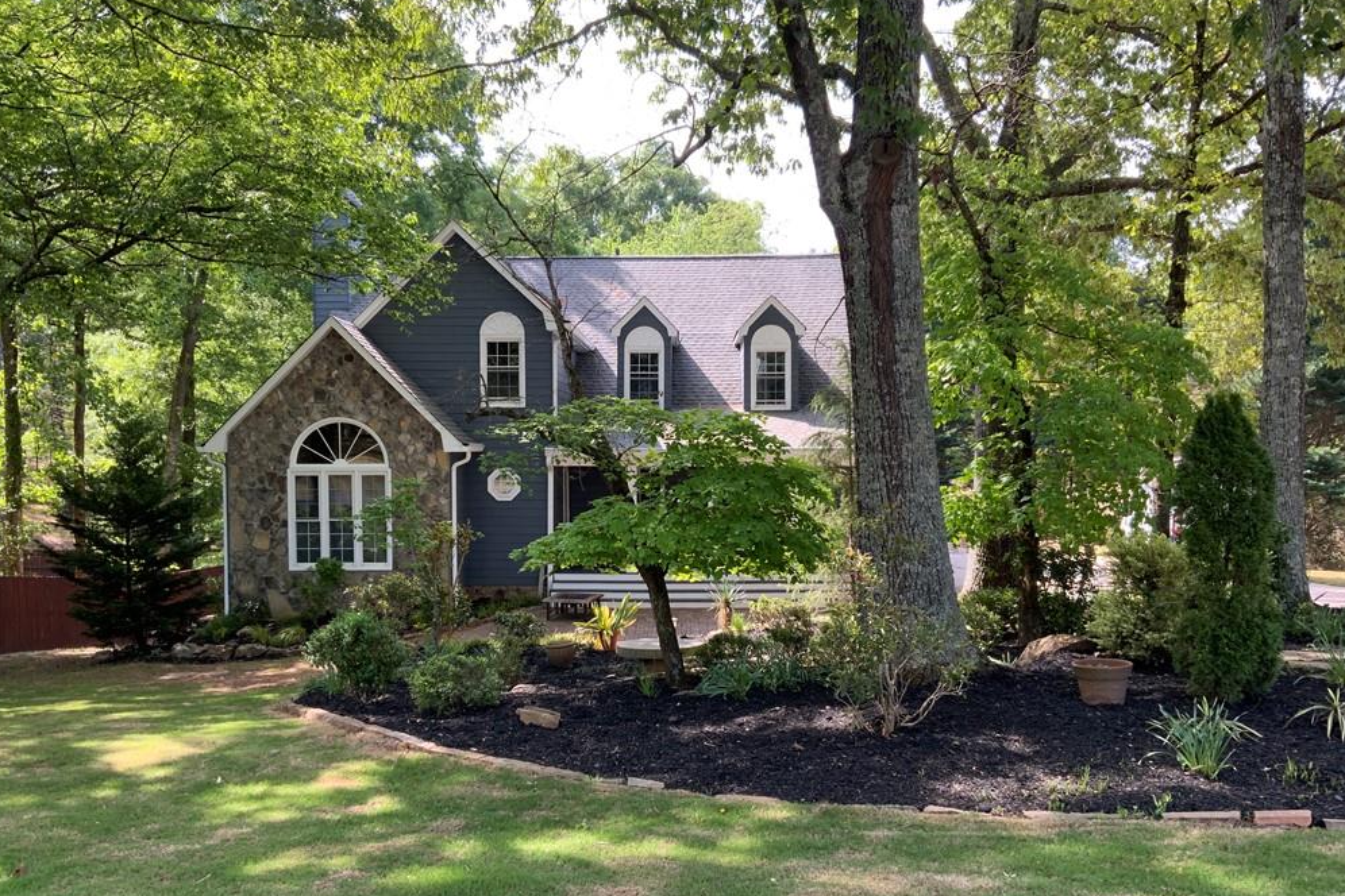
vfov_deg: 42.3
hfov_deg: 60.3
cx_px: 658
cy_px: 478
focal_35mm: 31
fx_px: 1158
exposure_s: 1/125
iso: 16
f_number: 1.8
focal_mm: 3
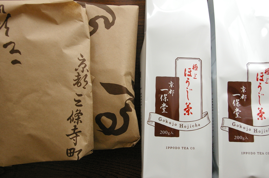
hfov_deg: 49.6
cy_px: 89
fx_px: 291
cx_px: 134
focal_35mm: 39
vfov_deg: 34.1
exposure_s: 1/125
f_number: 5.6
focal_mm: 26
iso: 1600
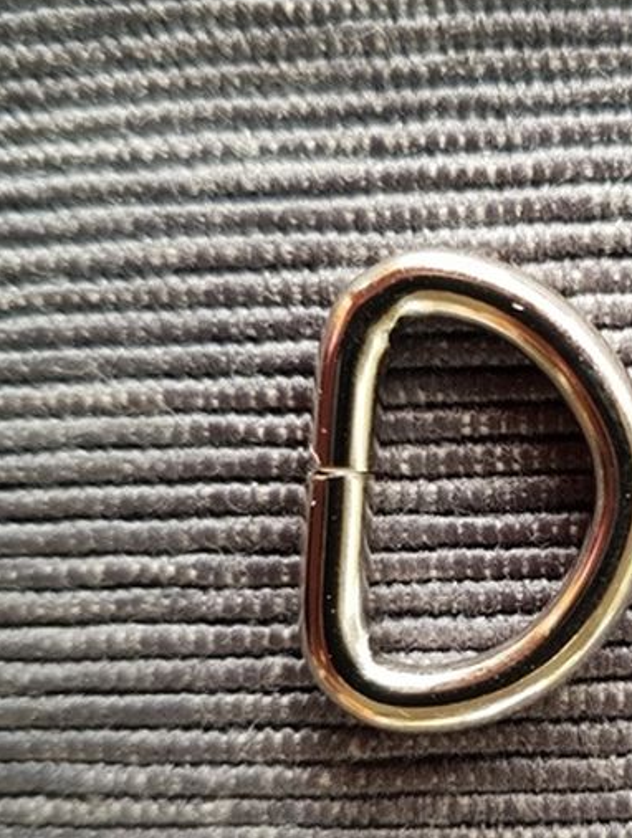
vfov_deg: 45.2
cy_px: 534
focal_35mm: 41
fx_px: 995
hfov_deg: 34.8
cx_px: 439
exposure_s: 1/100
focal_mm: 4.3
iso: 100
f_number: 1.5
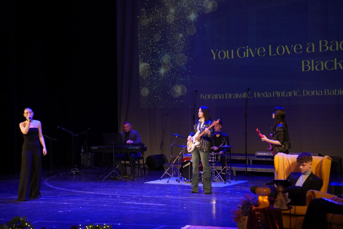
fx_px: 715
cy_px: 114
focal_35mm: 75
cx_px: 172
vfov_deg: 18.2
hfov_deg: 27.0
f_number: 3.2
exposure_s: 1/125
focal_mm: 50
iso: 1600
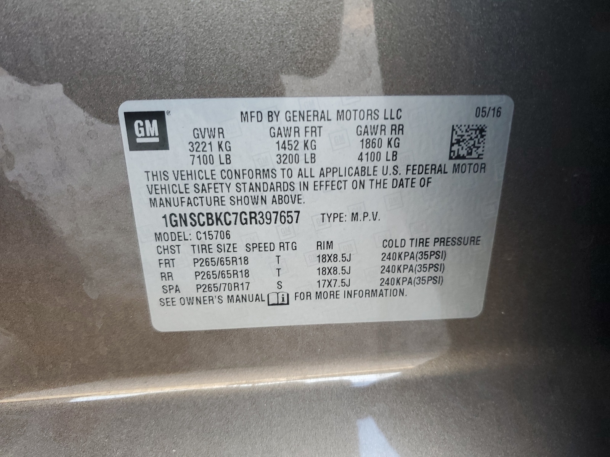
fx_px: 458
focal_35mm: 26
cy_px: 228
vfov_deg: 53.1
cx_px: 305
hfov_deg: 67.3
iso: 57
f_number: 1.5
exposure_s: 1/60.2
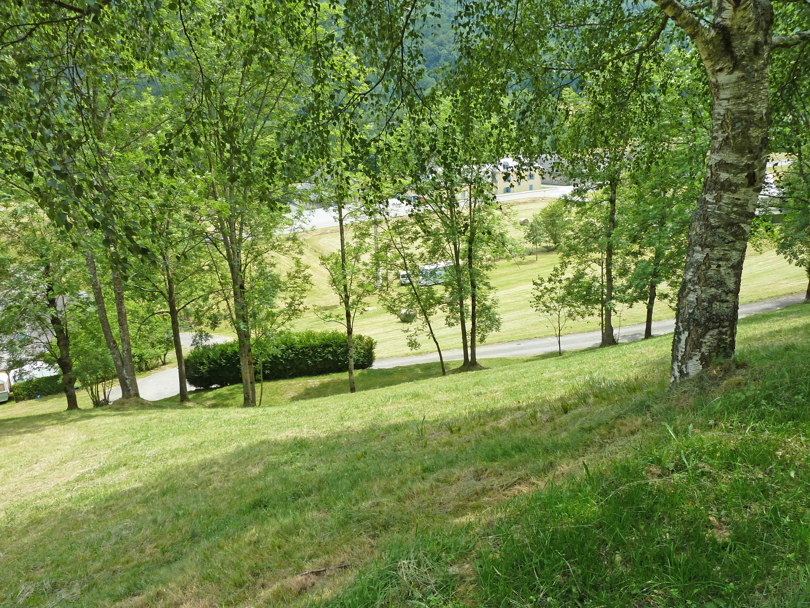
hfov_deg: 69.4
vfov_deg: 54.9
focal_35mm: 25
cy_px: 304
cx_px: 405
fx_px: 585
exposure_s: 1/200
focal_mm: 4.1
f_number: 4
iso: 80
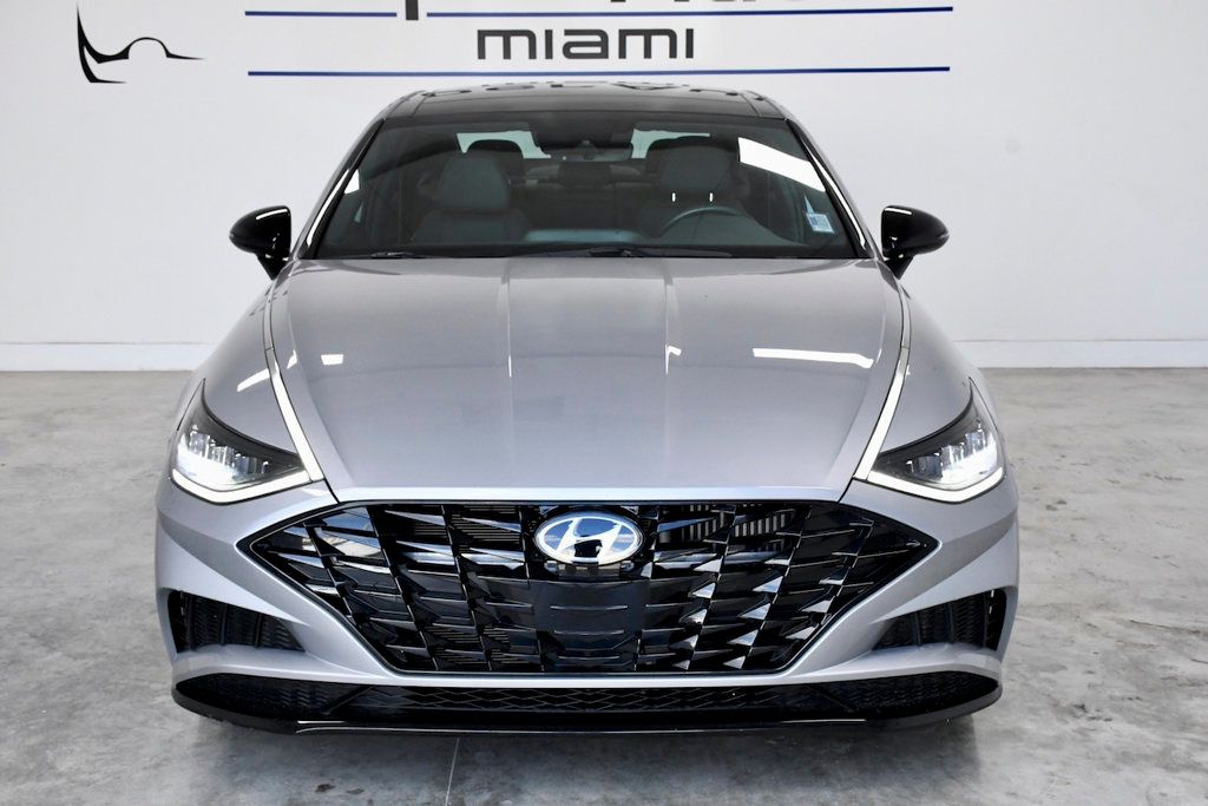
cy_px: 403
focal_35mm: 48
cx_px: 604
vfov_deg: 28.1
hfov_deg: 41.1
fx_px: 1611
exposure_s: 1/400
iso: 2500
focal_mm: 32
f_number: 10
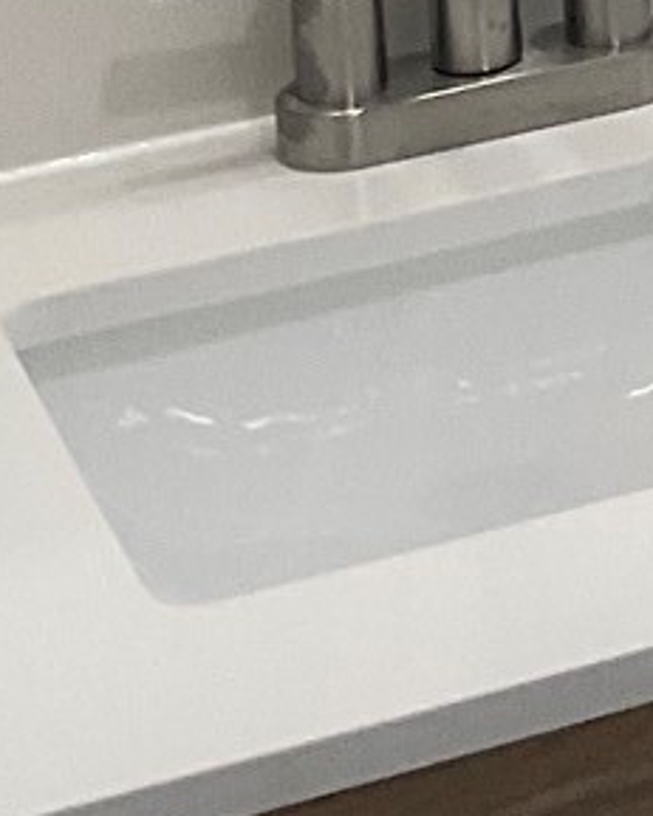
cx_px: 1524
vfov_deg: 9.6
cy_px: -824
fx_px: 4544
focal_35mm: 188
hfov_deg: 7.7
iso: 64
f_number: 1.8
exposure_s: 1/120
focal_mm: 3
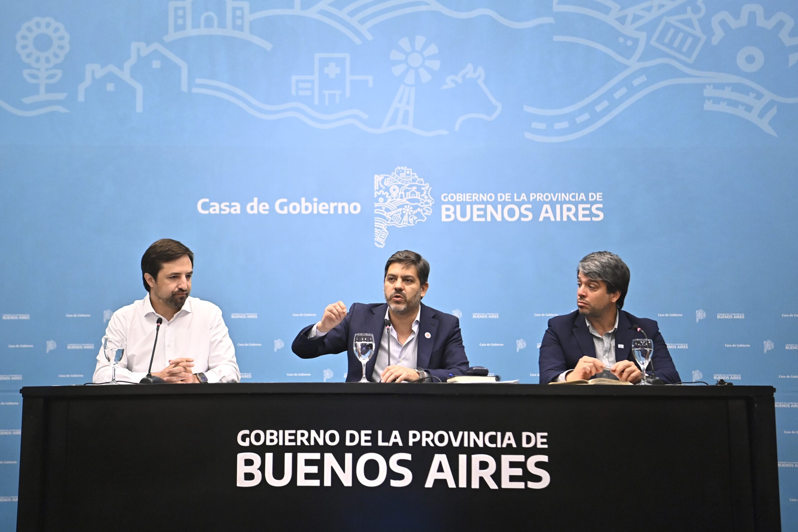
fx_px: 1552
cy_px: 266
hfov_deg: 28.8
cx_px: 399
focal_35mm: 70
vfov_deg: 19.5
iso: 4000
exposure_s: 1/400
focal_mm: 70
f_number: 3.2
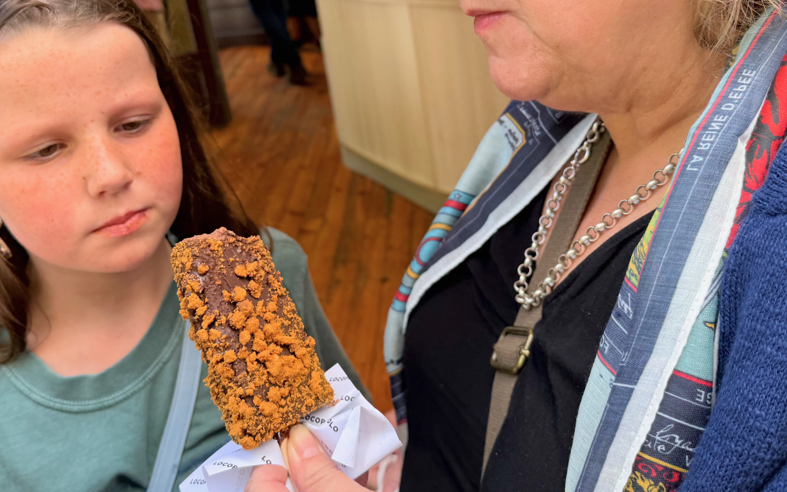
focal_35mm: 39
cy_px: 164
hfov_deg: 50.3
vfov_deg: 32.5
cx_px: 351
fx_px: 837
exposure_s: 1/217
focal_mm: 6.76
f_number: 1.78
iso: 64
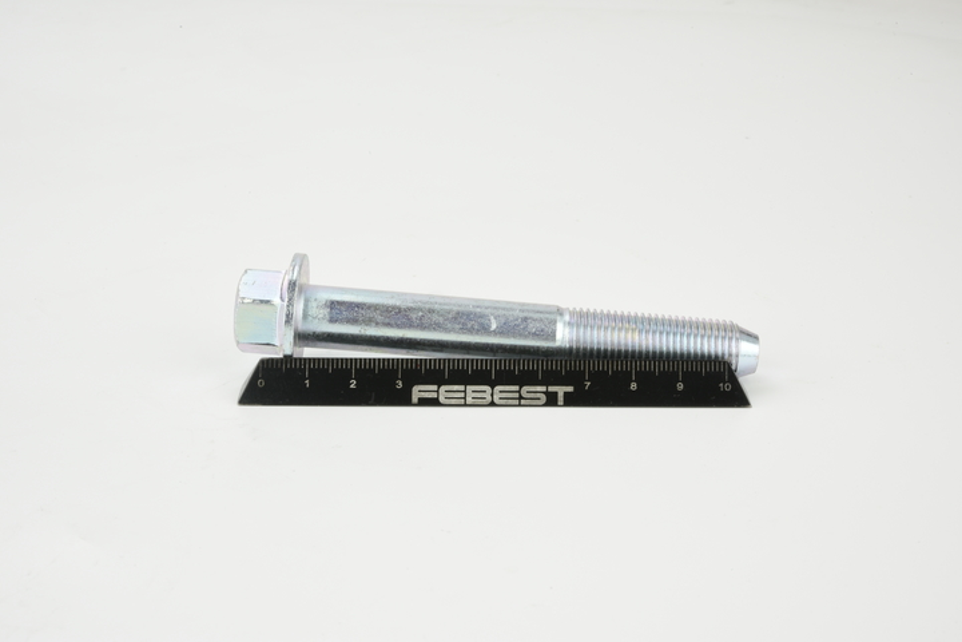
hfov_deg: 33.4
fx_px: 1603
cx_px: 481
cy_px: 321
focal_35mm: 60
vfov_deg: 22.6
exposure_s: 1/3
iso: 100
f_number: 32
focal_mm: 60
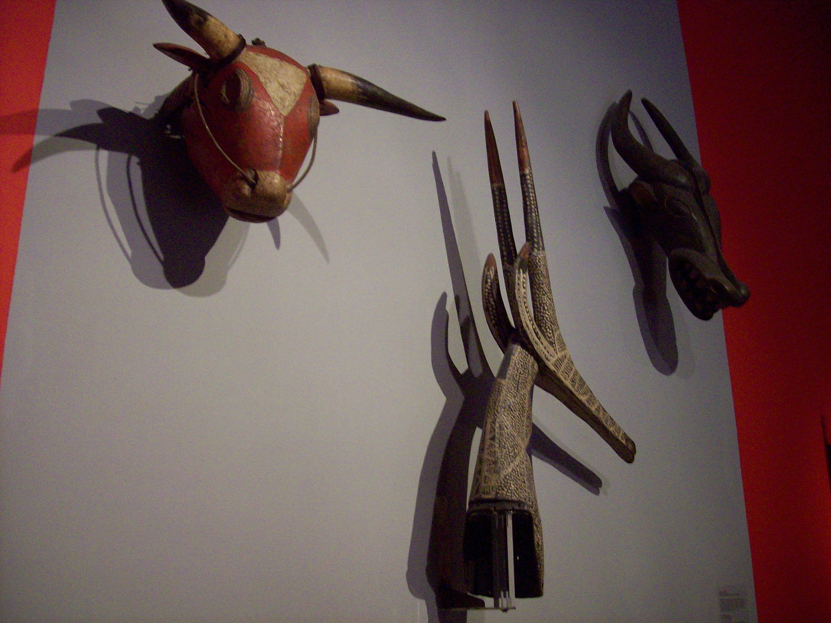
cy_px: 312
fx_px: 864
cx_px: 416
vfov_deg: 39.7
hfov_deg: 51.4
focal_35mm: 36
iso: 160
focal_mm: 6
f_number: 2.7
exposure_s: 1/8
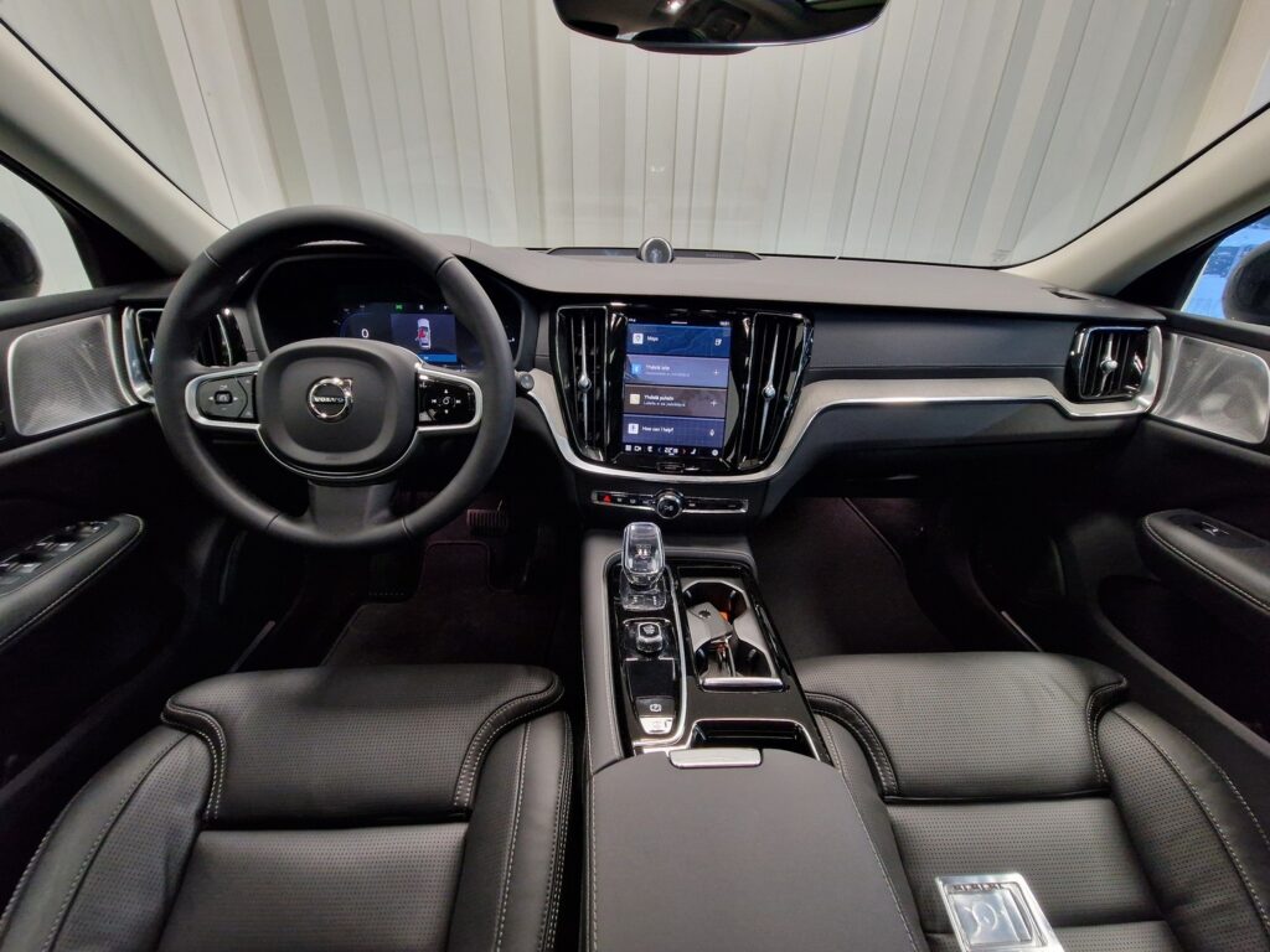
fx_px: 477
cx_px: 635
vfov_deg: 89.9
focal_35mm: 13
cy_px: 476
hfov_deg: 106.2
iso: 320
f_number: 2.2
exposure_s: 1/33
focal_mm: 2.2
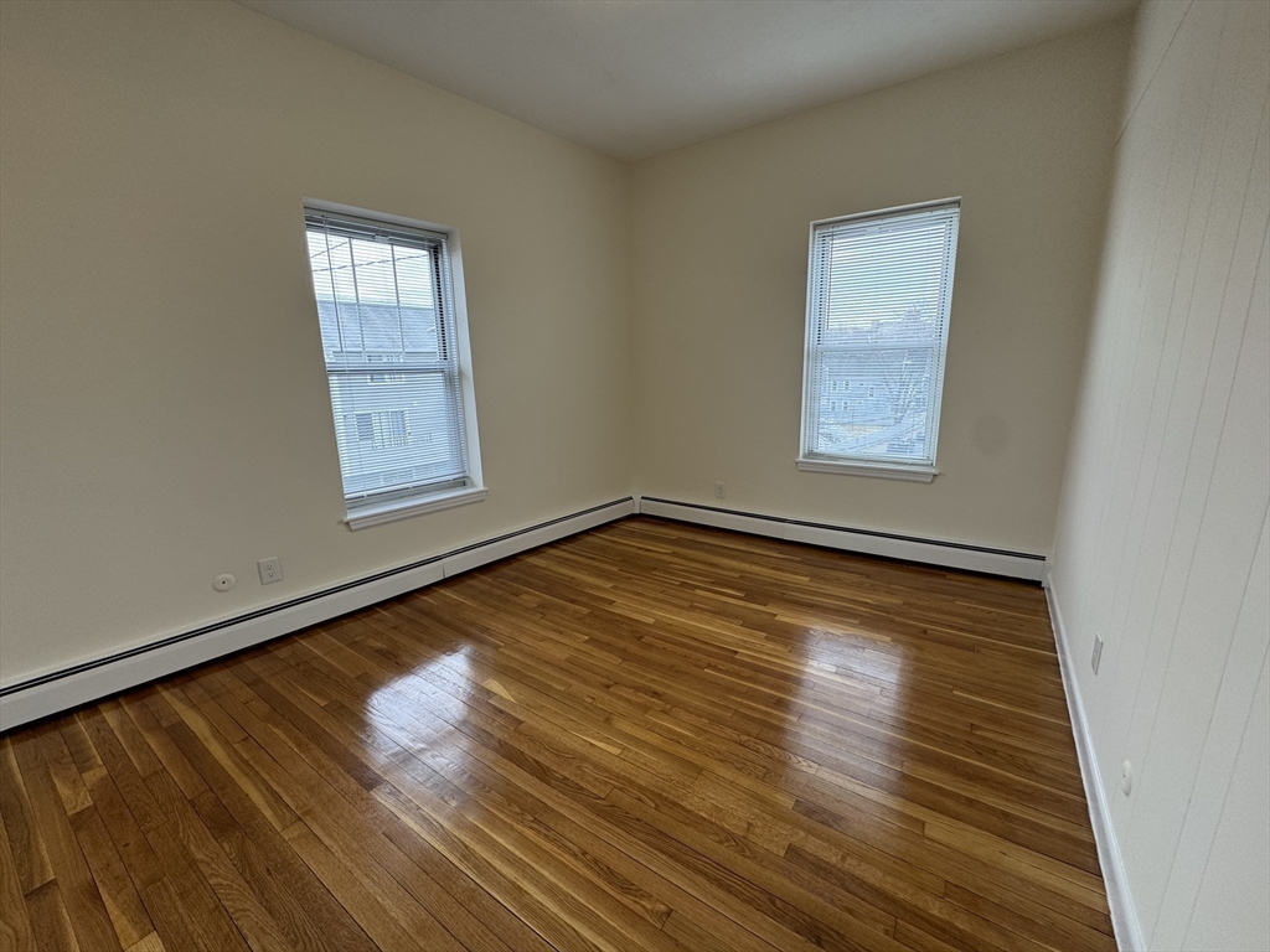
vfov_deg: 85.7
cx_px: 635
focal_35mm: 14
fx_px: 514
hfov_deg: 102.1
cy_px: 476
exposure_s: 1/120
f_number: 2.2
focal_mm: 2.22
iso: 64
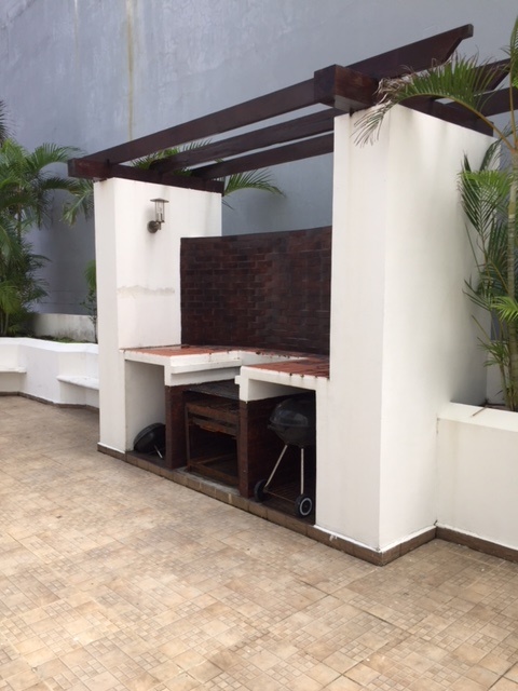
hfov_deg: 48.2
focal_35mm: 29
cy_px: 346
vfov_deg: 61.7
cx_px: 259
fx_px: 579
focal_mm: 4.15
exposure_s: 1/455
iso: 32
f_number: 2.2
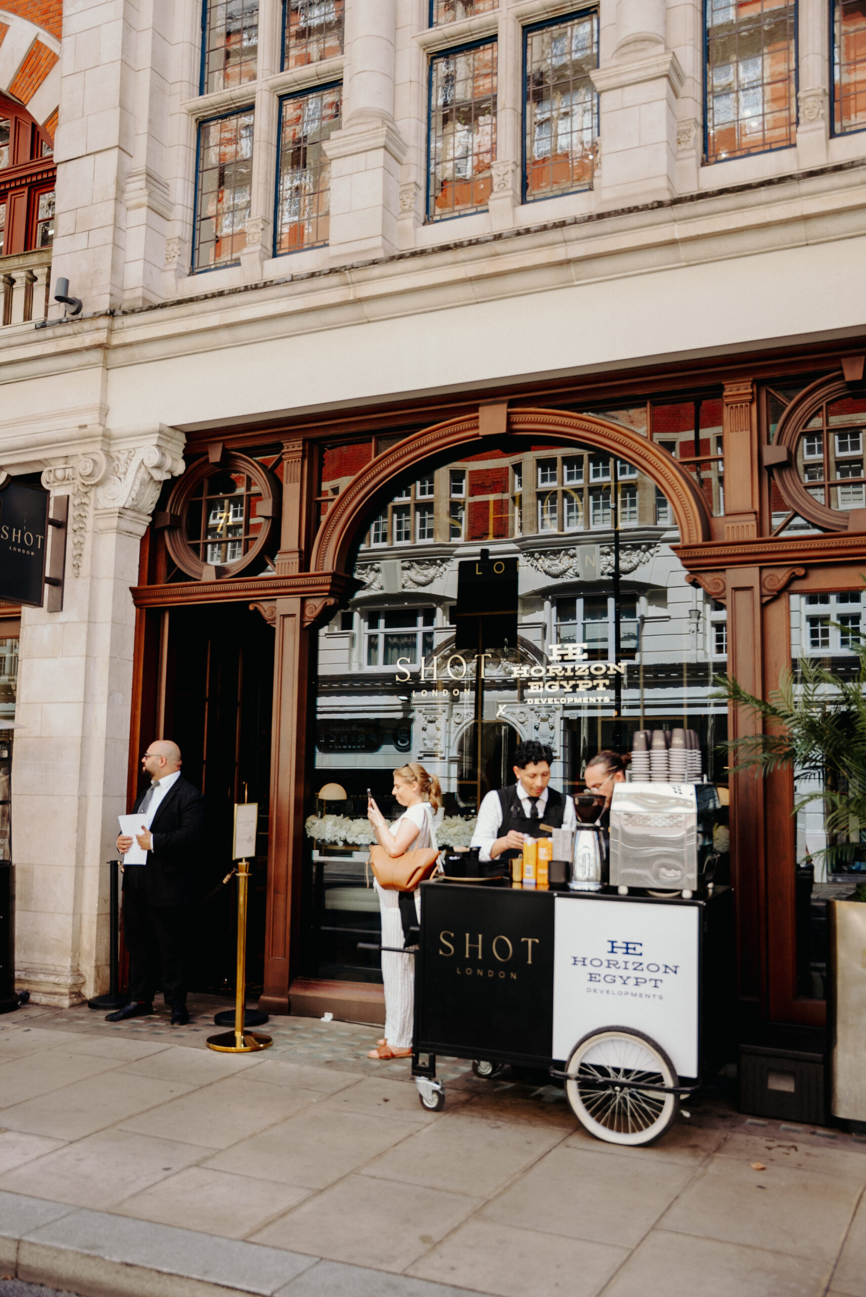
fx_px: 1203
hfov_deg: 39.6
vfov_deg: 56.6
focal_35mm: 33
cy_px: 648
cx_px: 433
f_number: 2.8
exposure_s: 1/320
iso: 80
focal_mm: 33.4
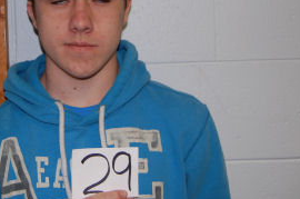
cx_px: 82
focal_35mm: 65
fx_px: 541
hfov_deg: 30.6
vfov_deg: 20.6
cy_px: 39
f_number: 4
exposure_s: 1/60
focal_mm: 26
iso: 400
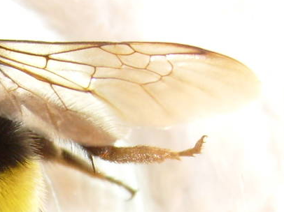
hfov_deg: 13.9
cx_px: -47
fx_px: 1132
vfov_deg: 10.6
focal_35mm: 138
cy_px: 232
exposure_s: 1/45
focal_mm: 5.8
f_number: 2.8
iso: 100
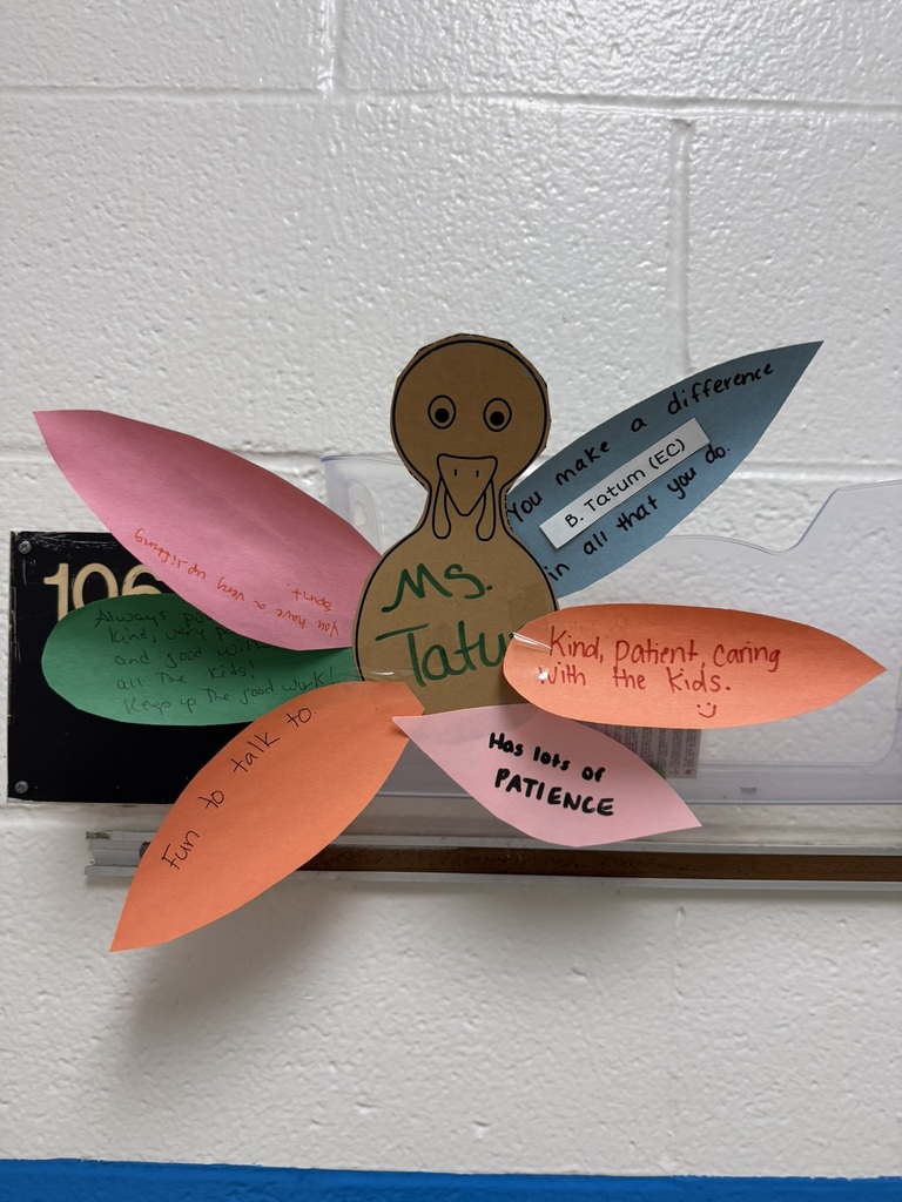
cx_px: 451
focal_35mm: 24
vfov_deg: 71.6
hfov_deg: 56.8
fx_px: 834
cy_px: 601
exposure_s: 1/120
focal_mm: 6.76
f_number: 1.78
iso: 160
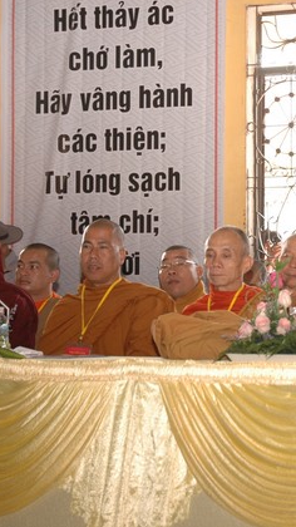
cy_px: 261
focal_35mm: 84
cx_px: 356
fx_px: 1170
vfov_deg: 25.4
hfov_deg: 14.0
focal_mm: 35
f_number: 5
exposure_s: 1/60
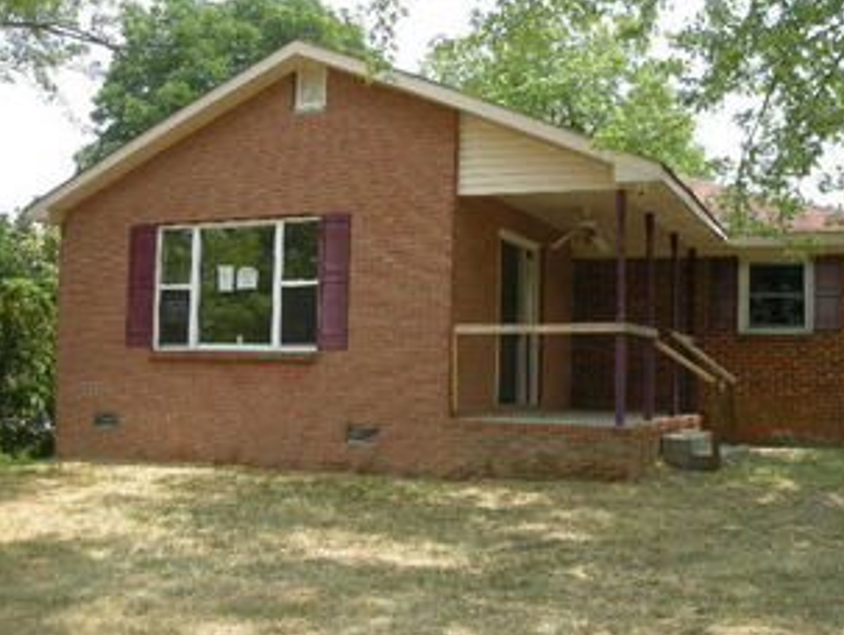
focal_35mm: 40
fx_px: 976
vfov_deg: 36.0
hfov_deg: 46.6
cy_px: 290
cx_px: 474
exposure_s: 1/276
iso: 50
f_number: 2.8
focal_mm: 5.7
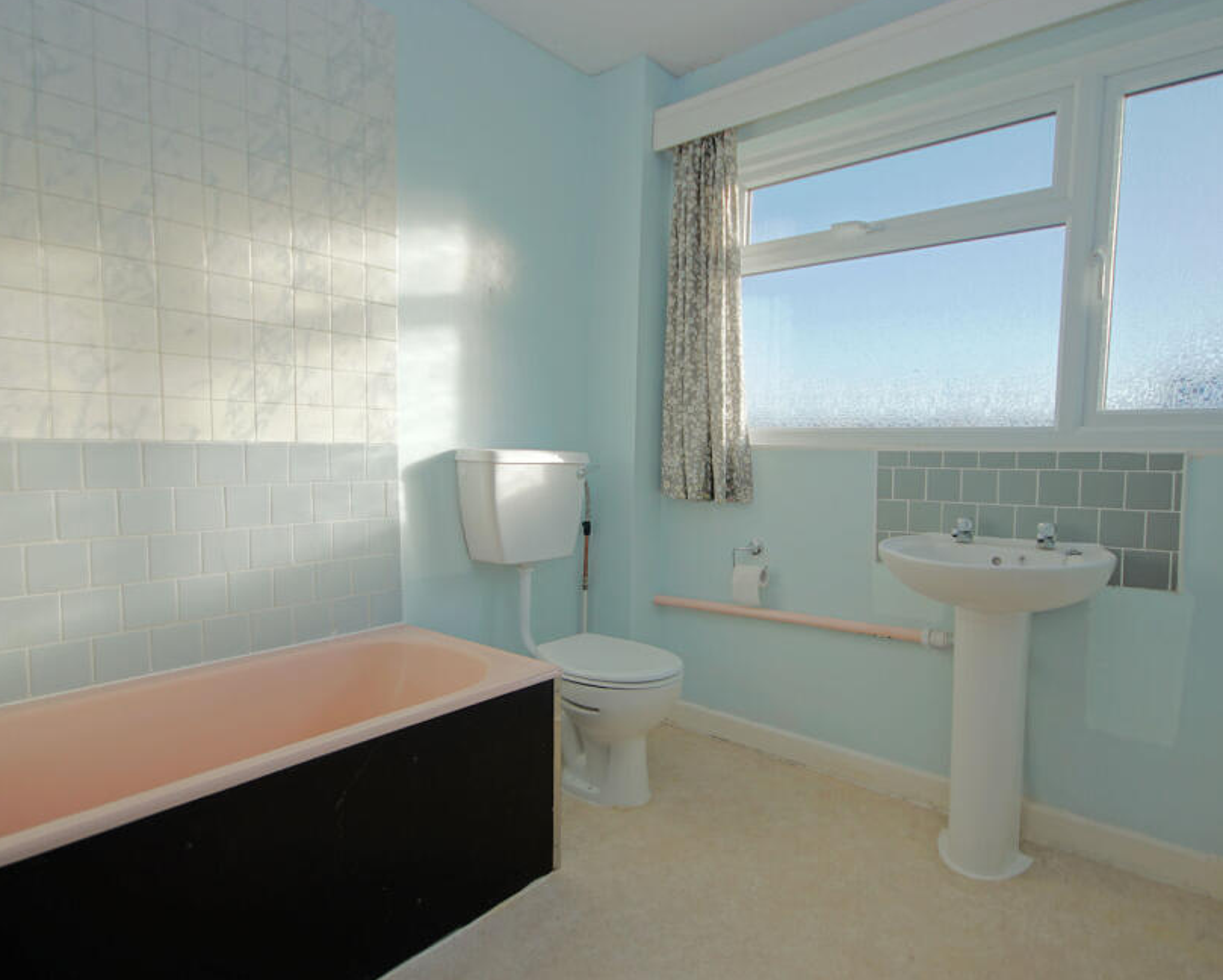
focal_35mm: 20
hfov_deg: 81.4
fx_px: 710
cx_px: 661
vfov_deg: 69.2
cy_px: 495
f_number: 4
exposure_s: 1/125
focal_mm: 11
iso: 100
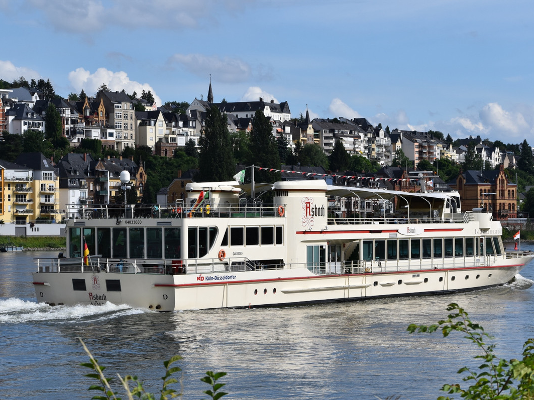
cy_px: 200
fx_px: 1959
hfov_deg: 15.5
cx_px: 271
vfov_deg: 11.7
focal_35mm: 127
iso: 200
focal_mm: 78
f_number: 11
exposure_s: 1/500
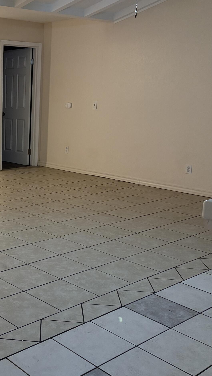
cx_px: -20
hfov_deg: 24.7
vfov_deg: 45.4
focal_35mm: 45
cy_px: 169
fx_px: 450
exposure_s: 1/60
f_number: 1.6
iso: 320
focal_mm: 5.96
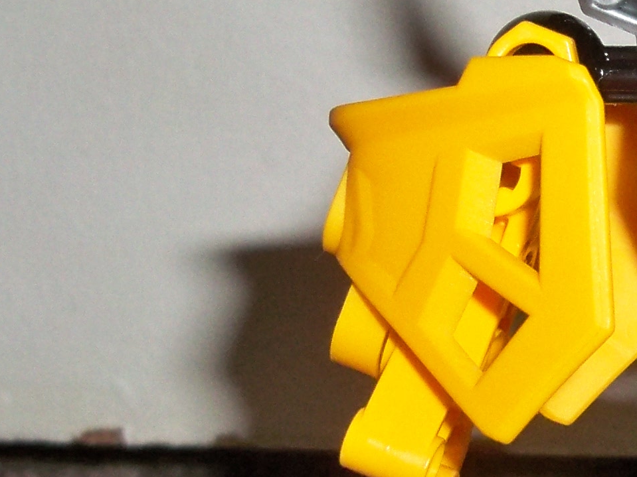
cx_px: 916
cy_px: 408
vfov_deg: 10.1
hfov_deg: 12.9
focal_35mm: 146
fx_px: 2686
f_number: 3.5
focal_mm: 6.2
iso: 200
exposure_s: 1/30
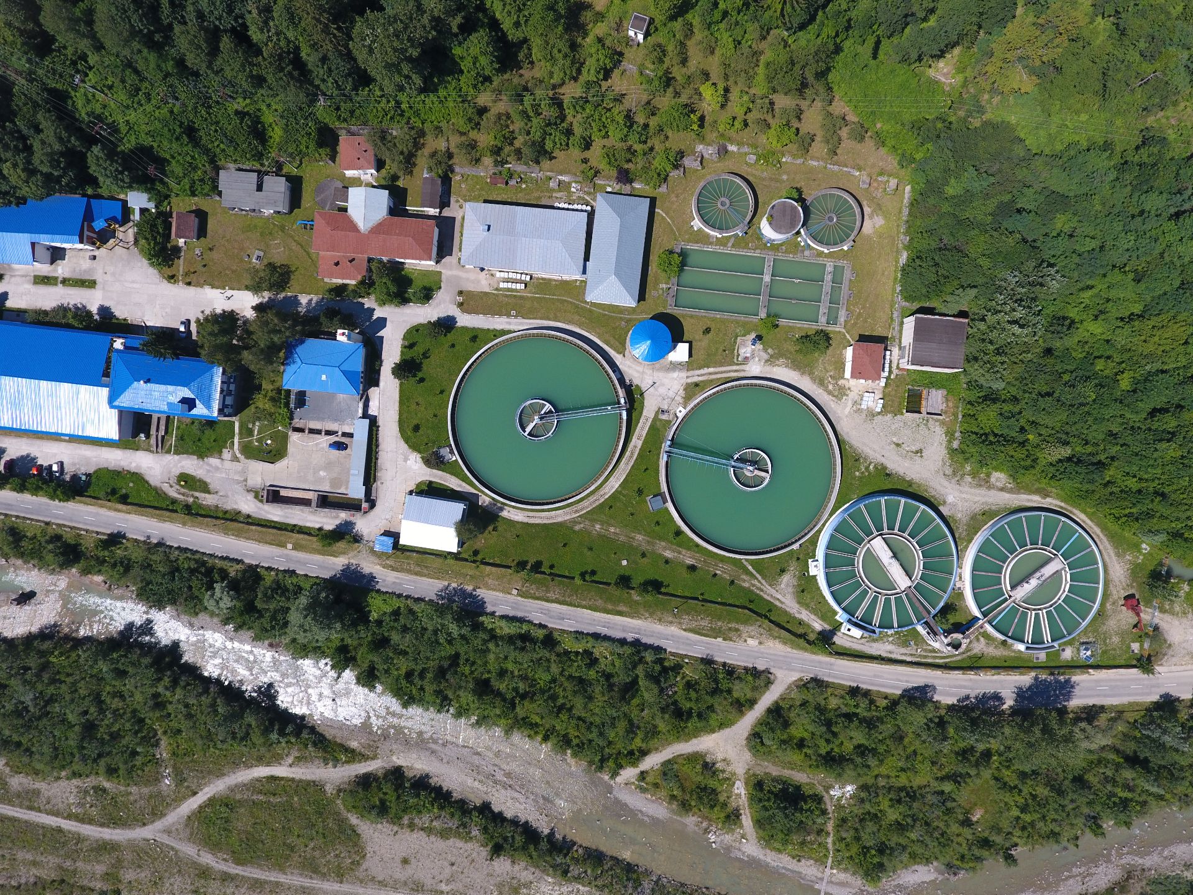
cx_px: 596
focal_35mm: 20
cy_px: 448
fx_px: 689
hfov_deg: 81.7
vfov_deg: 66.0
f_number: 2.8
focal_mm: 3.61
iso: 100
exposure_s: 1/853
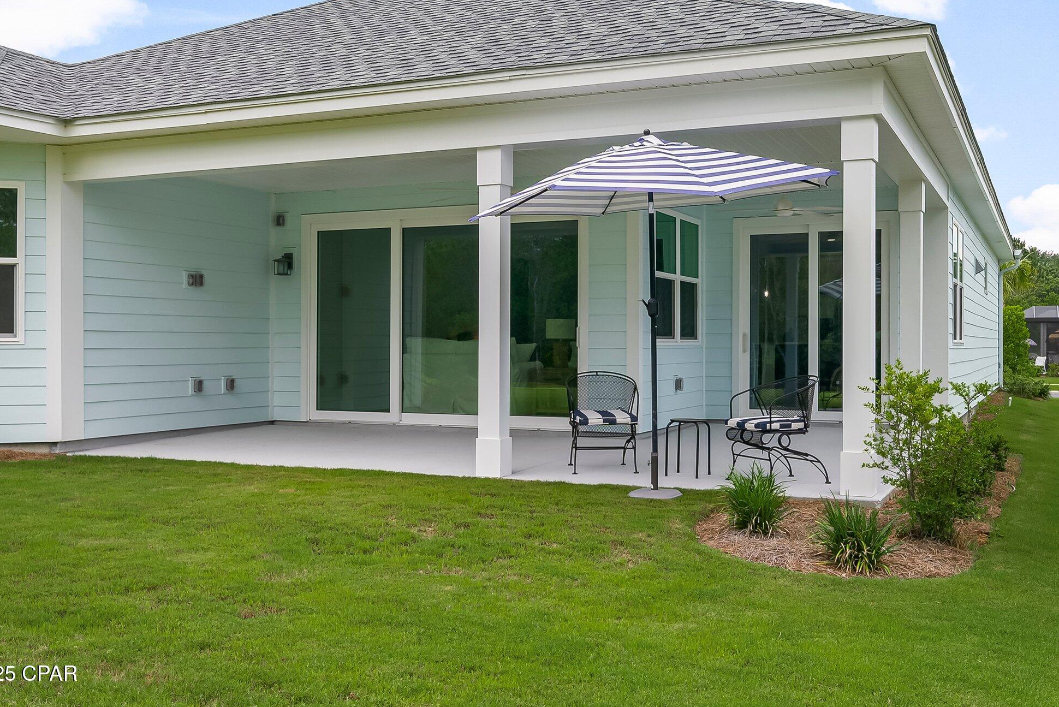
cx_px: 510
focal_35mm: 38
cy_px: 334
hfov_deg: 50.7
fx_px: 1118
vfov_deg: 35.1
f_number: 8
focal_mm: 24
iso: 400
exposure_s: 1/640
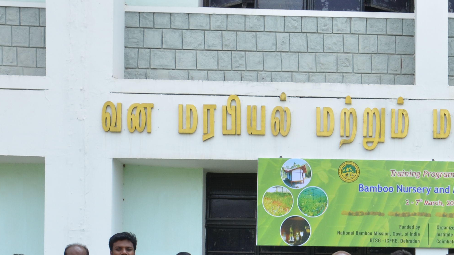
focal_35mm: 93
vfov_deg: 12.6
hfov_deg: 22.0
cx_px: 464
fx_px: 1120
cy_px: 337
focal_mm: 24
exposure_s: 1/250
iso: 400
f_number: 9
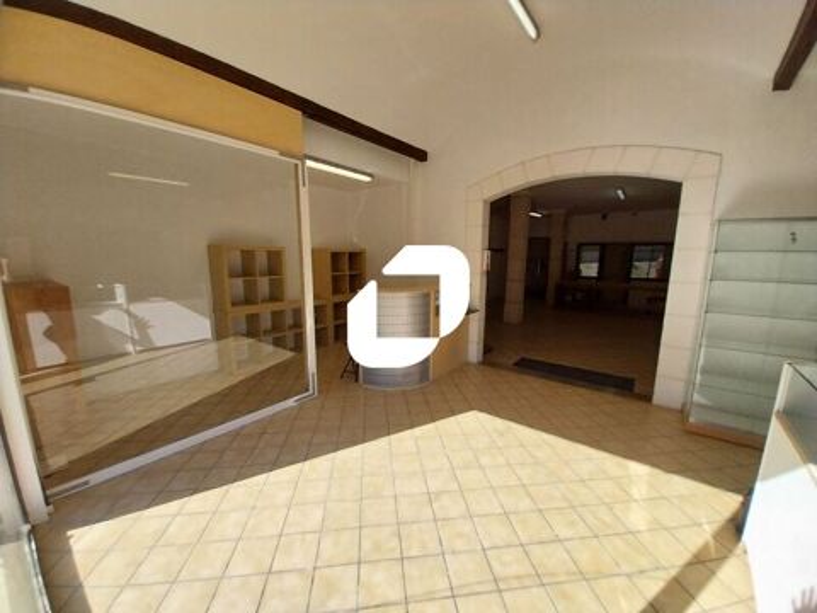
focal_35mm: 13
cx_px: 408
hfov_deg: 106.2
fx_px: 307
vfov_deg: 89.9
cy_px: 306
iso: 64
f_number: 2.2
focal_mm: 1.13
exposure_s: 1/720
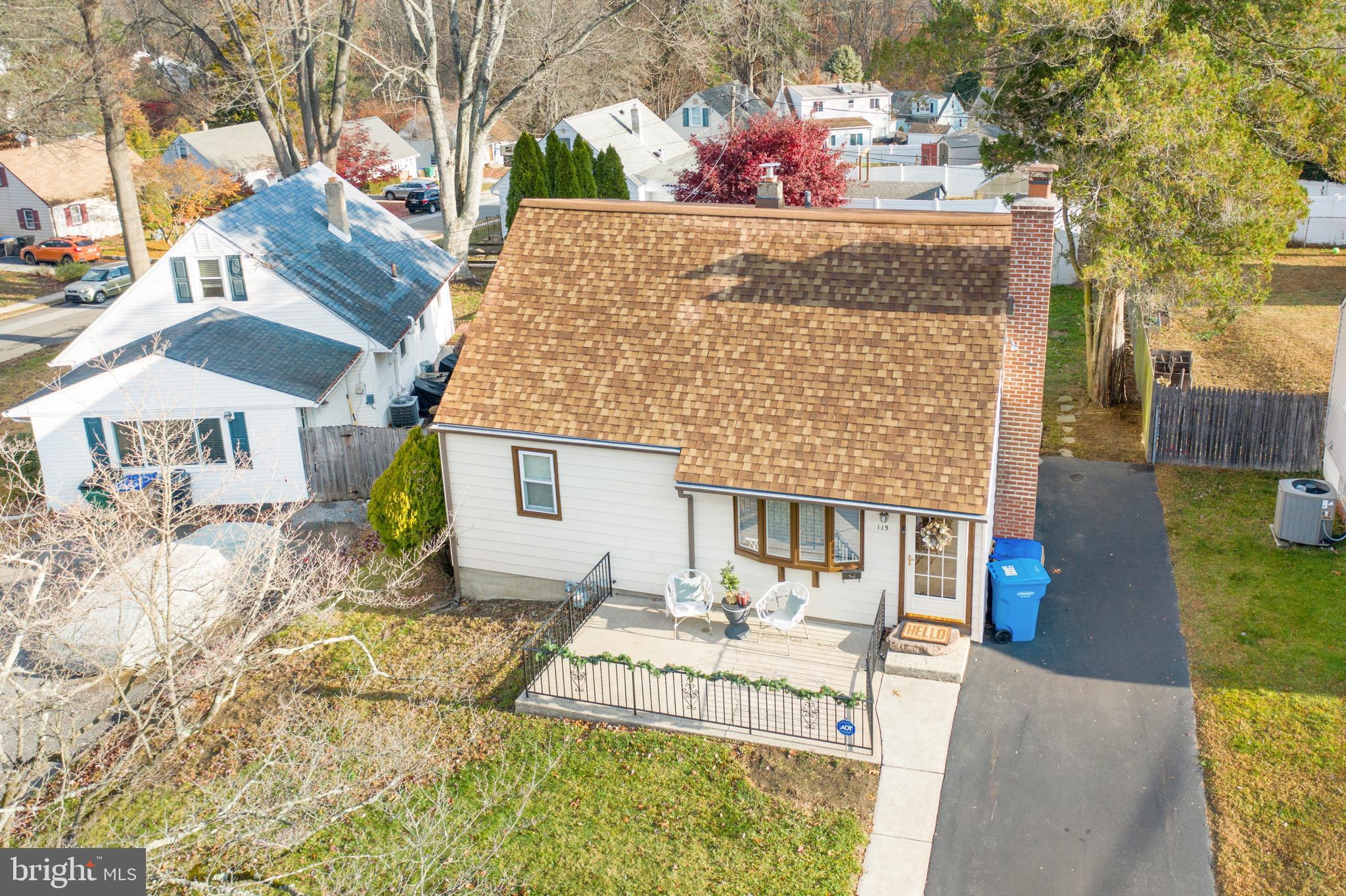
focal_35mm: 28
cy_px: 448
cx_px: 673
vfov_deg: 46.4
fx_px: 1046
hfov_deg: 65.5
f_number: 2.8
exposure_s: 1/500
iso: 100
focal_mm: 10.26
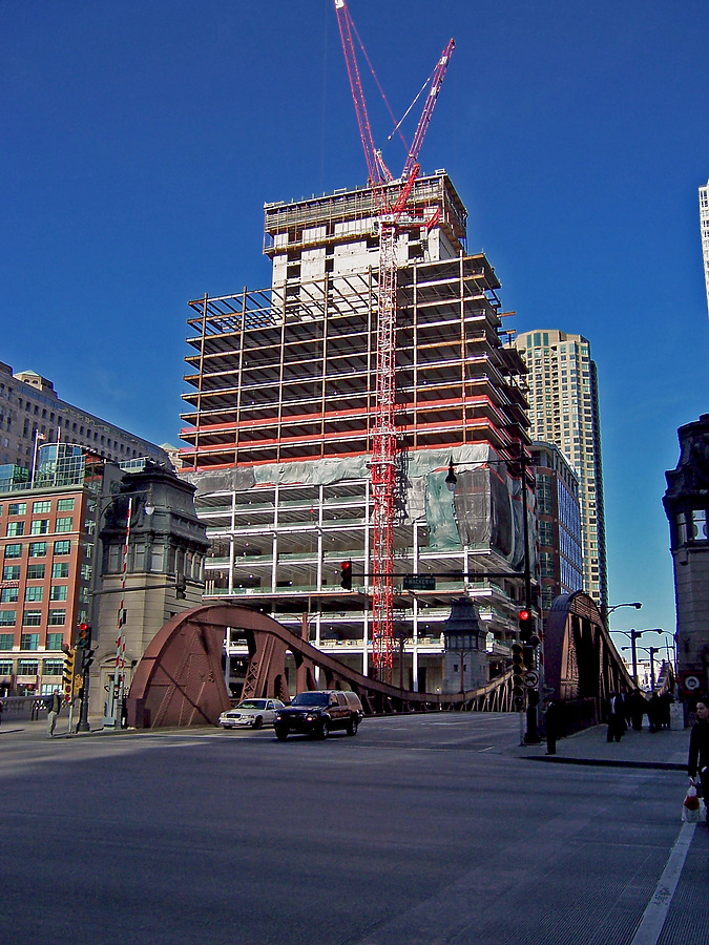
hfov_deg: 42.9
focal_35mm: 33
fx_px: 901
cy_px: 472
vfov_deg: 55.4
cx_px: 354
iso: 80
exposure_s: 1/750
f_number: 3.4
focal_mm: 5.5
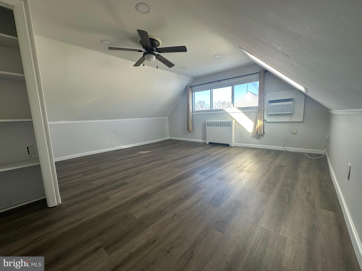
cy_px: 136
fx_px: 146
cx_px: 181
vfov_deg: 85.7
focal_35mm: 14
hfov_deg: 102.1
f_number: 2.2
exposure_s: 1/99
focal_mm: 2.22
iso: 40
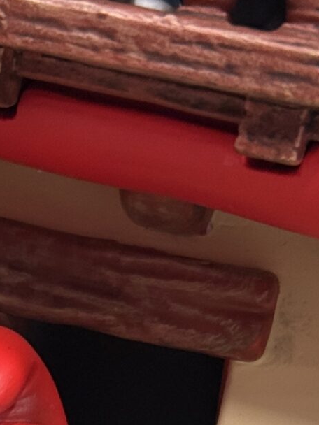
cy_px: 677
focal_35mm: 202
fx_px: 2482
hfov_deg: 7.3
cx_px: -125
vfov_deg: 9.5
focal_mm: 6.76
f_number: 1.78
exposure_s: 1/100
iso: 125
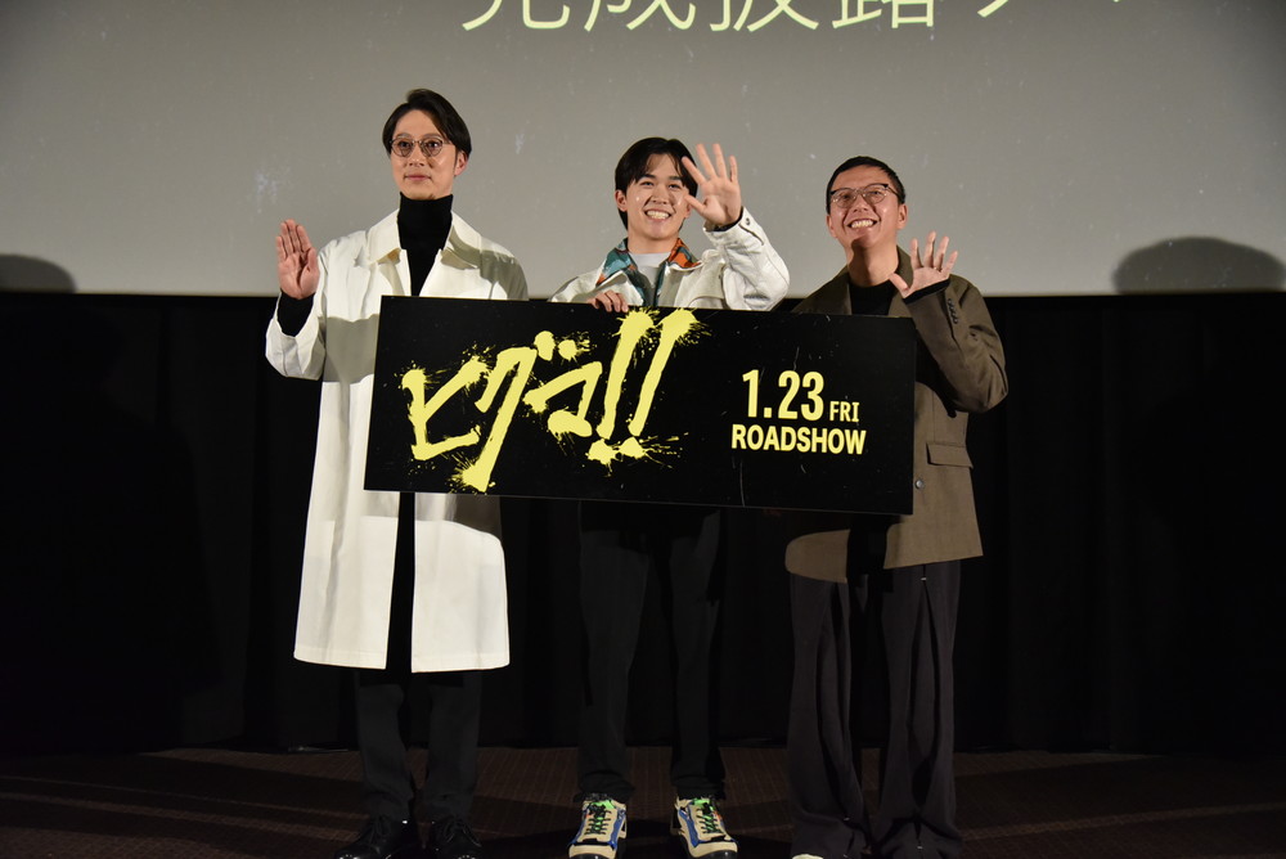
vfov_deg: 27.0
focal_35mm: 50
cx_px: 643
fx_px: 1787
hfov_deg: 39.6
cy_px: 430
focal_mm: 50
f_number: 4.5
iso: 5000
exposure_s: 1/200
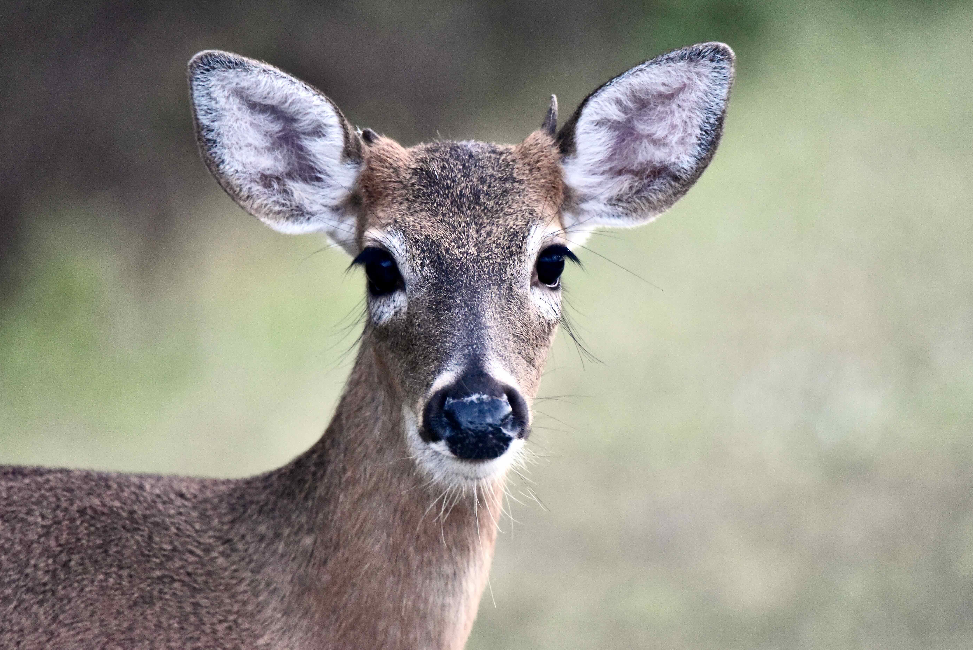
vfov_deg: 2.8
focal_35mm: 497
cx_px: 524
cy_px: 328
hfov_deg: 4.1
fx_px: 13437
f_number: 6.3
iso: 4000
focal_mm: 460
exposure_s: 1/100
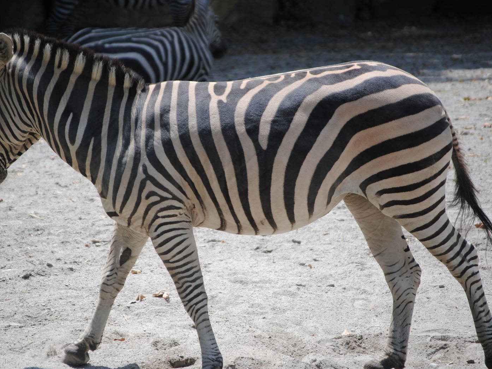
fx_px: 3192
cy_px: 188
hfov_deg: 8.8
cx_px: 209
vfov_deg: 6.6
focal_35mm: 225
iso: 200
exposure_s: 1/800
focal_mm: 135
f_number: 5
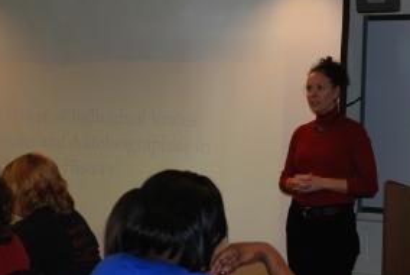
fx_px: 1402
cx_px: 312
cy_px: 94
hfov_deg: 16.5
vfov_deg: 11.2
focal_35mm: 123
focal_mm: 52
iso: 200
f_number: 5
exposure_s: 1/60
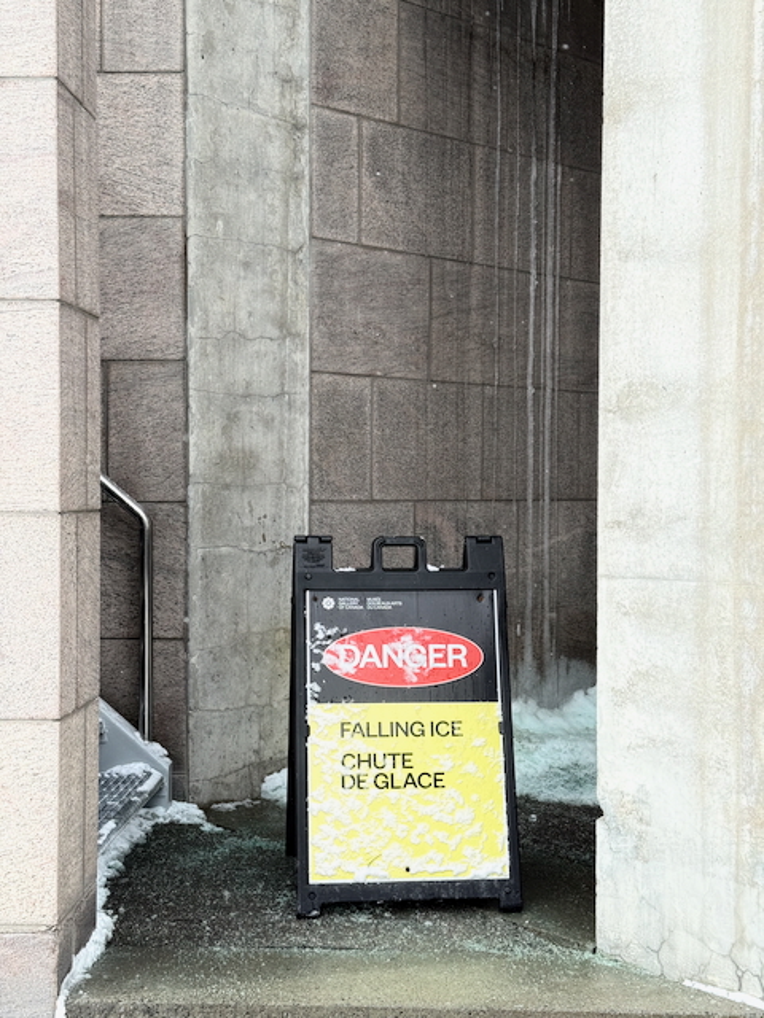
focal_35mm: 48
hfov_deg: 30.3
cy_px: 509
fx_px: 1413
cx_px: 382
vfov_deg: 39.7
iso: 64
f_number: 1.78
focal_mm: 6.76
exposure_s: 1/928
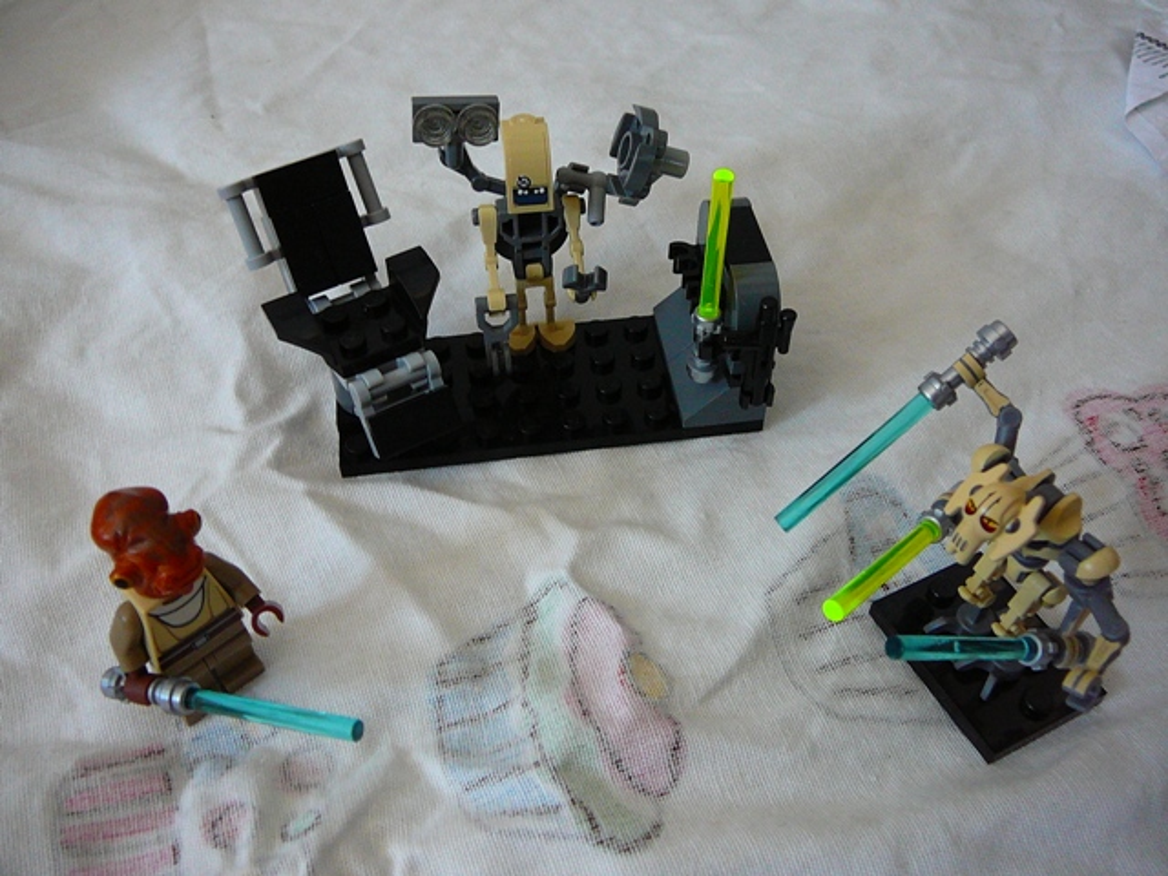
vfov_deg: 40.7
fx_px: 1181
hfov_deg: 52.6
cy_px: 438
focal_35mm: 35
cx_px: 584
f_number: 2.8
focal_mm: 5.2
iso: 200
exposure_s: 1/15
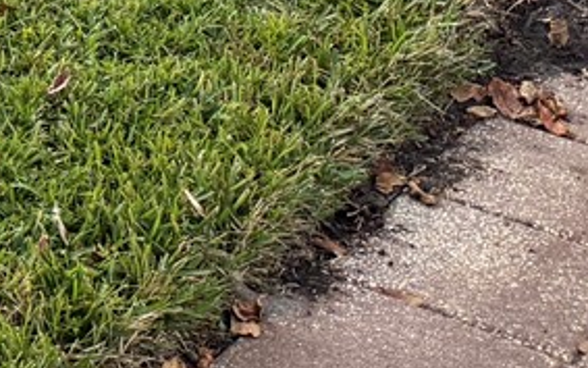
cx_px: -792
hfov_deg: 11.9
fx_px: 2308
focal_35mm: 144
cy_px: -805
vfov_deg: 7.7
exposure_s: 1/3279
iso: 100
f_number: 1.78
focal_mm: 6.76
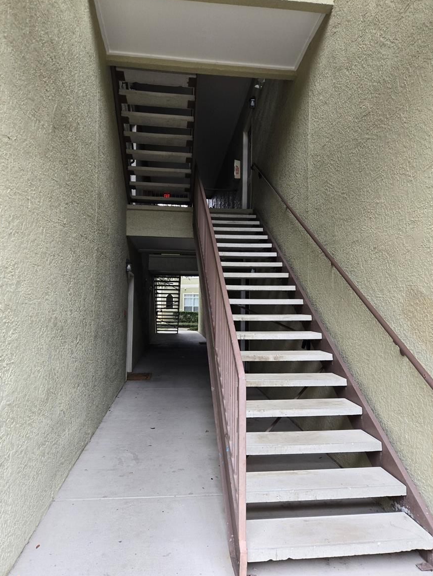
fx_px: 400
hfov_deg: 56.8
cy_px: 295
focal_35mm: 24
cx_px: 215
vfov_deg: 71.6
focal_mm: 5.4
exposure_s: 1/180
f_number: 1.8
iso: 100
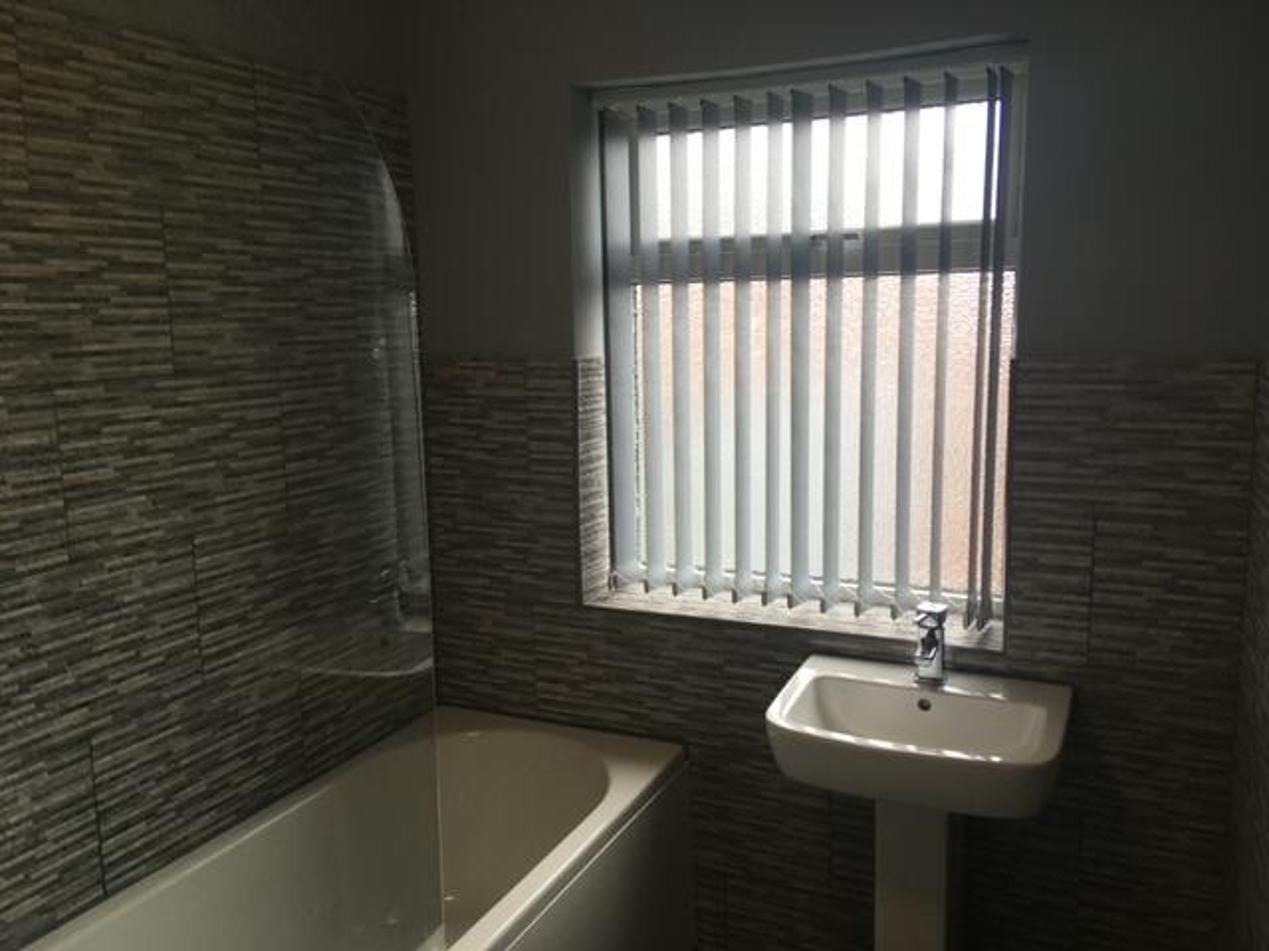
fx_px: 1063
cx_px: 634
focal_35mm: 29
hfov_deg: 61.7
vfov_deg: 48.2
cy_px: 476
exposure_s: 1/100
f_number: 2.2
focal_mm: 4.15
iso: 25
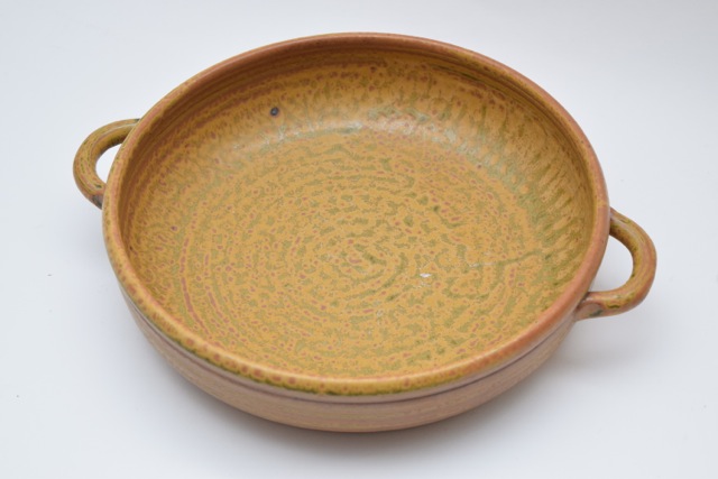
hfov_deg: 28.1
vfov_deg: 18.9
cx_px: 359
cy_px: 240
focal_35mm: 72
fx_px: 1436
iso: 800
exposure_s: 1/125
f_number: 5.6
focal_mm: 48
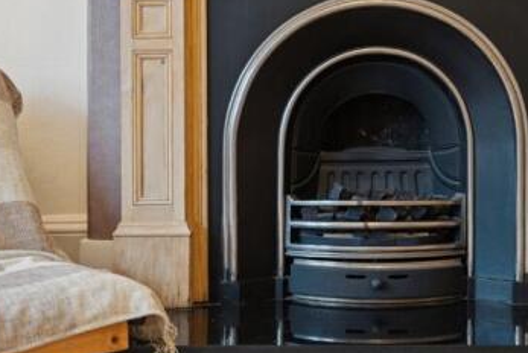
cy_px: 144
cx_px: 381
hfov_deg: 30.1
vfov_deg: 20.6
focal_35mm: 66
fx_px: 969
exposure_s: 1/13
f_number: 4
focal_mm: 35
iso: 800
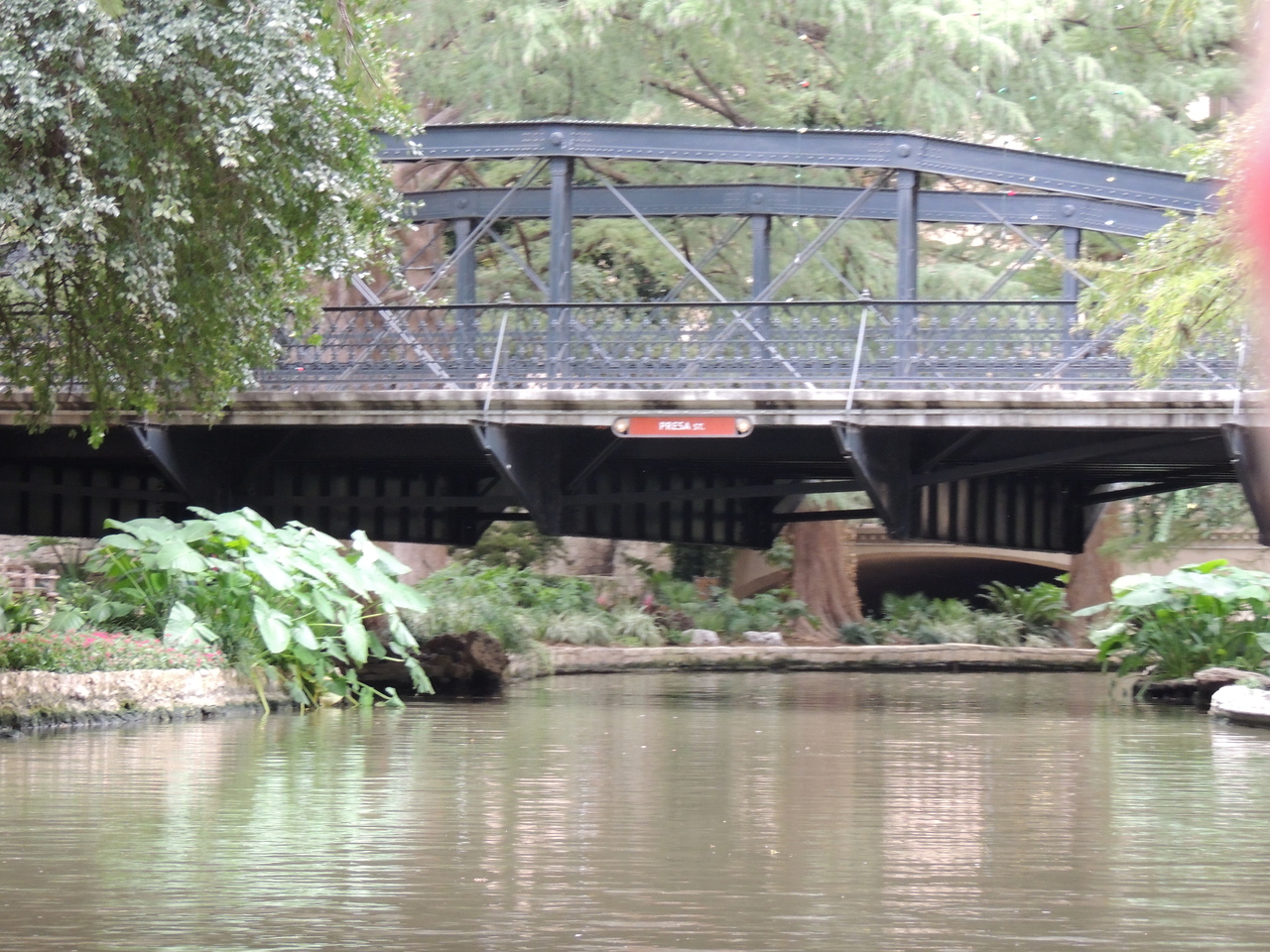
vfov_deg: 12.3
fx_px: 4403
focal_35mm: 120
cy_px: 476
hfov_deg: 16.4
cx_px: 635
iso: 640
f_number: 4.2
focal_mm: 21.4
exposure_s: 1/25
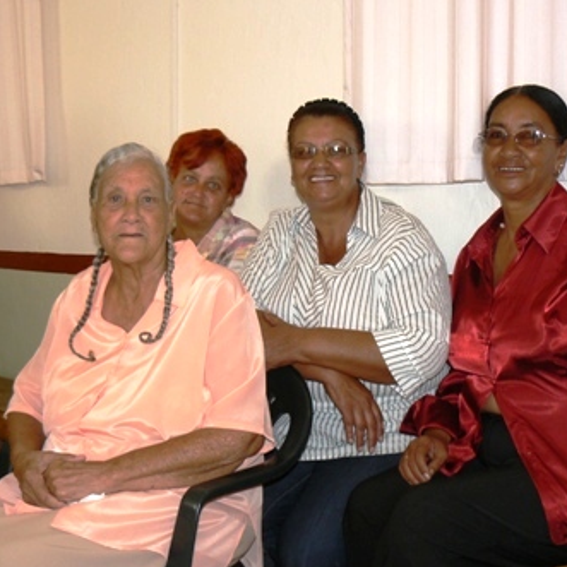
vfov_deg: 34.7
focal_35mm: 49
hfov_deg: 34.6
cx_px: 325
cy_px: 284
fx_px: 908
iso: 100
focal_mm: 6.8
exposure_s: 1/30
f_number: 2.8
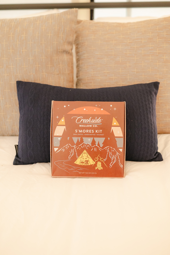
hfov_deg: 27.0
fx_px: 354
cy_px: 128
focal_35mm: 50
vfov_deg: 39.6
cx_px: 85
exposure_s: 1/200
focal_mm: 50
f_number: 2.8
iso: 2500
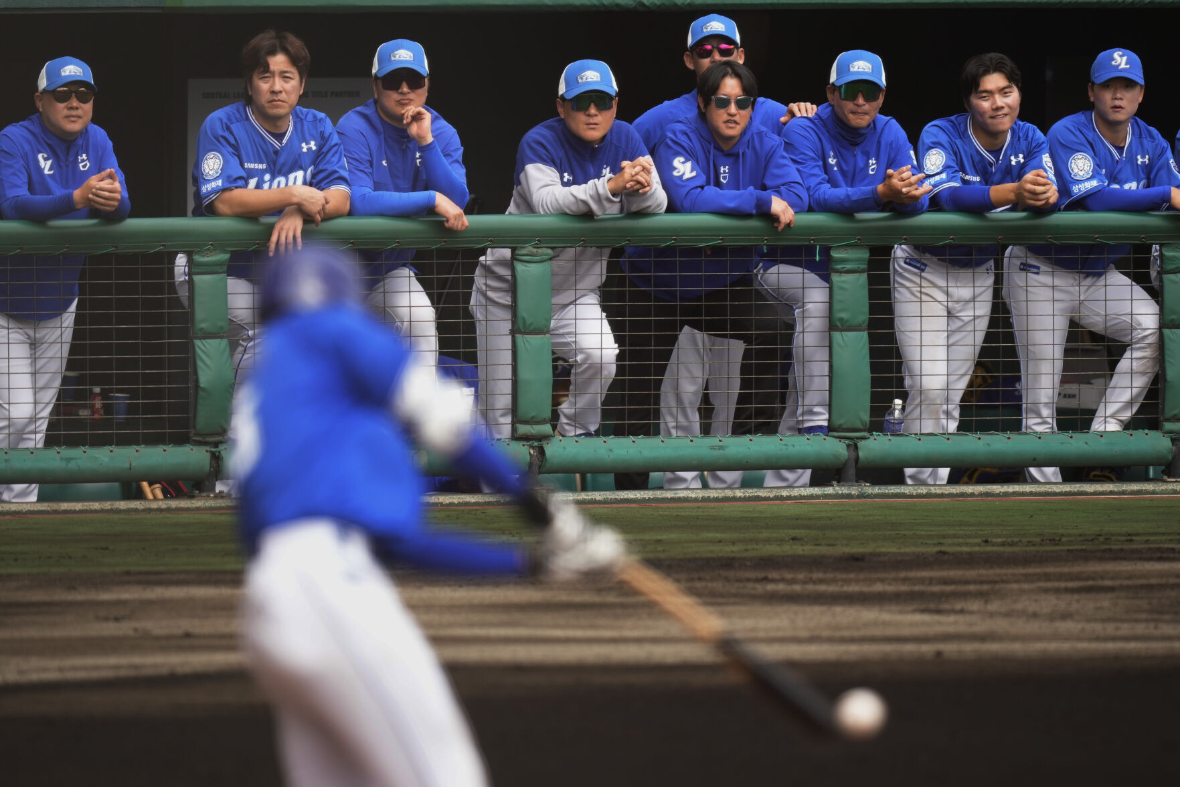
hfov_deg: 3.4
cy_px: 394
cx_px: 590
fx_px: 19663
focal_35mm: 600
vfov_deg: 2.3
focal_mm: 400
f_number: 2.8
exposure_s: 1/1600
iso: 400
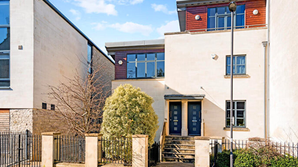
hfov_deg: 66.1
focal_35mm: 29
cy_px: 87
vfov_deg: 40.2
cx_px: 148
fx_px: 229
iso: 500
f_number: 8
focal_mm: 27
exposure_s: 1/500
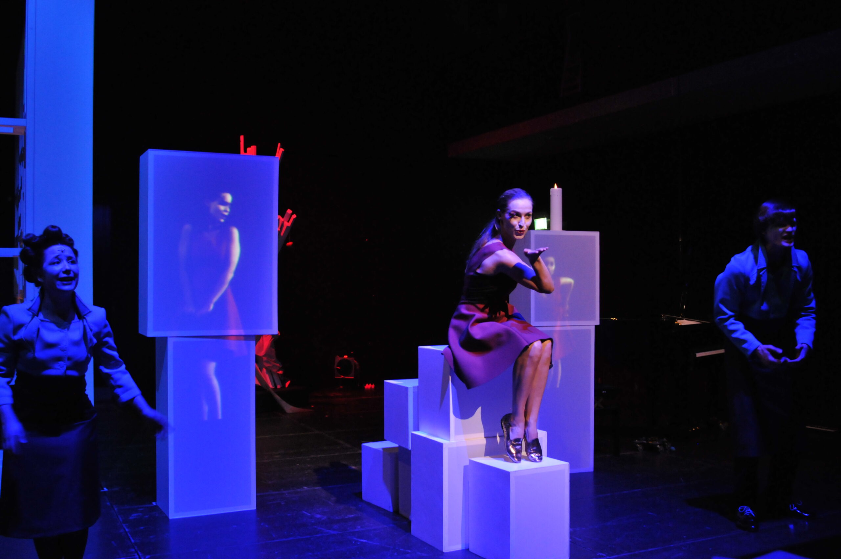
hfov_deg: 53.2
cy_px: 280
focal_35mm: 36
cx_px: 420
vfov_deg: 36.8
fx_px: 840
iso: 1600
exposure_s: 1/20
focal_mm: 24
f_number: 4
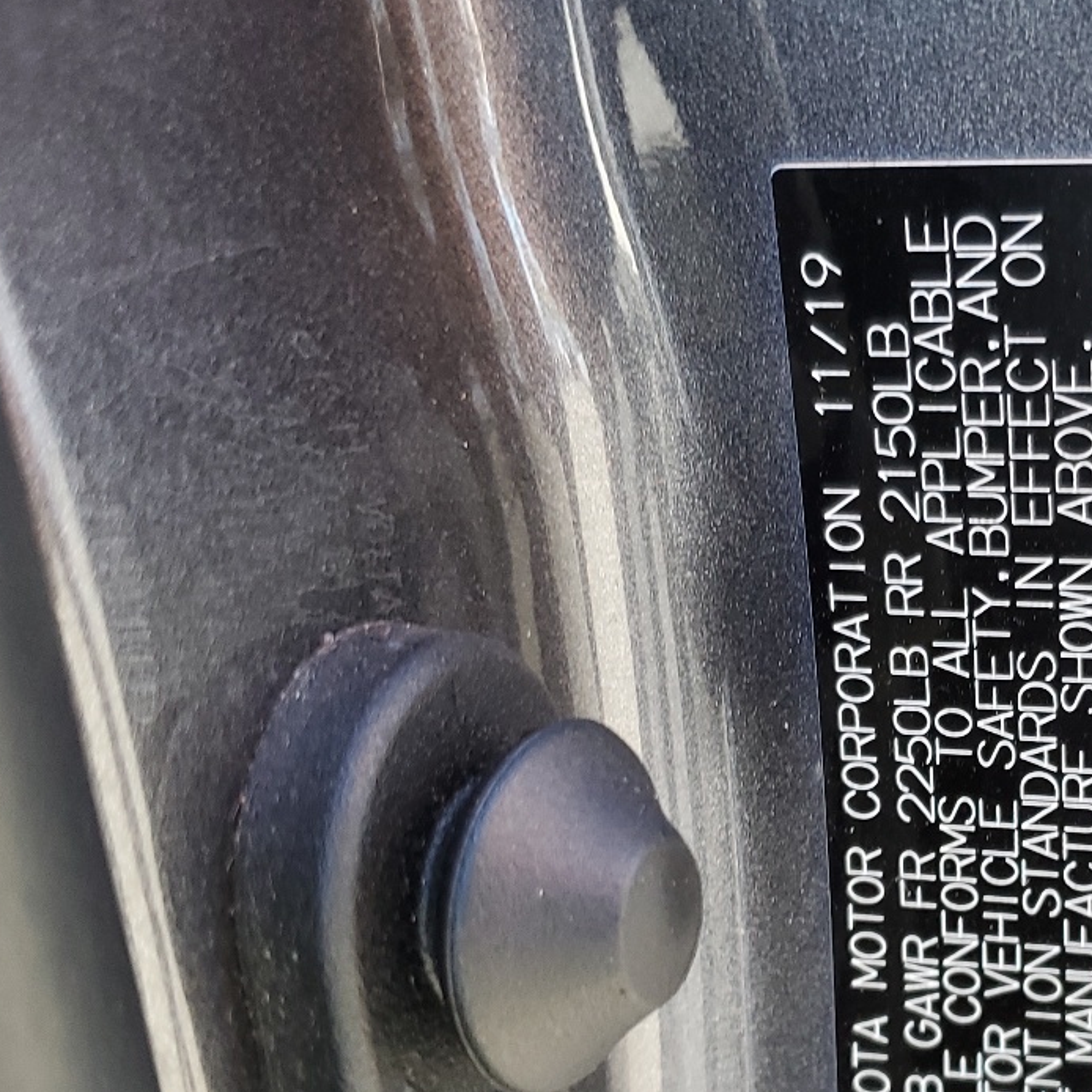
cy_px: 749
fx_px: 1892
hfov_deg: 30.8
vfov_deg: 31.9
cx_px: 983
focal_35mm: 53
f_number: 1.5
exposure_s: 1/120
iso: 69
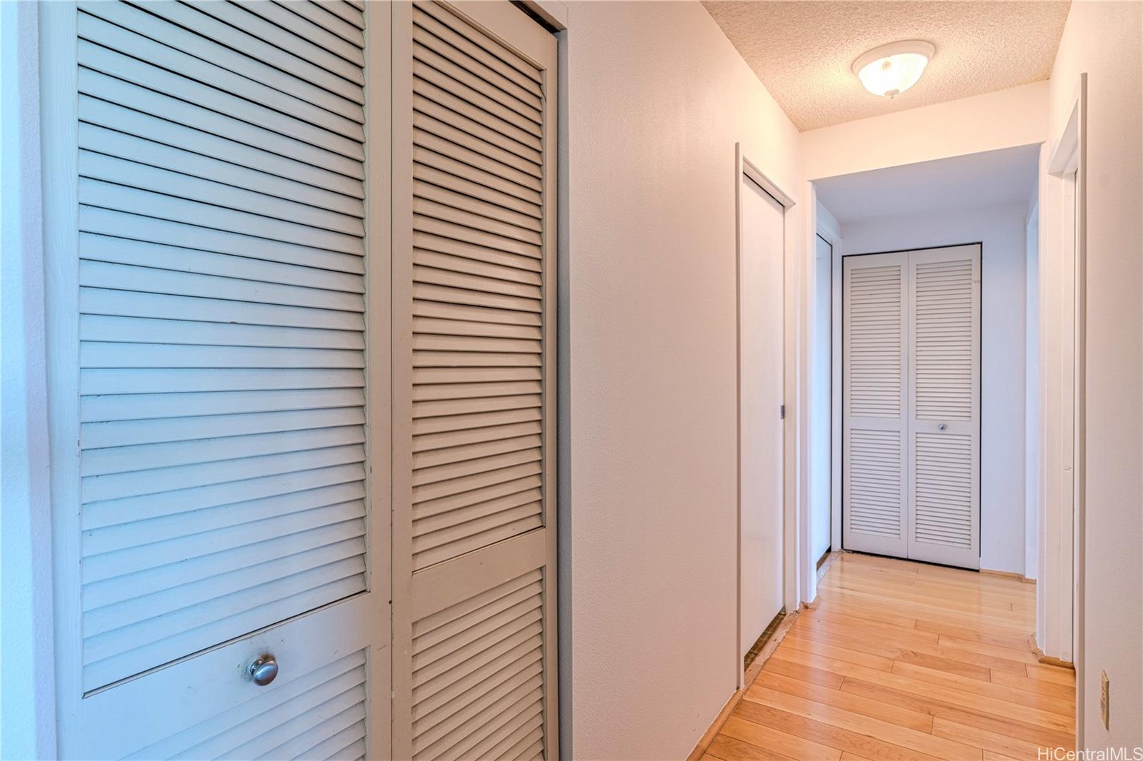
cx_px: 572
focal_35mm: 19
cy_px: 380
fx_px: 603
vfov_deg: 64.5
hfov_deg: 86.9
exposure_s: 1/30
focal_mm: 19
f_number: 8
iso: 100
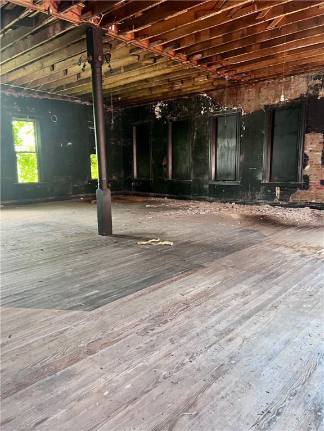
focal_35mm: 26
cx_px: 162
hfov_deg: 53.1
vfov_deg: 67.3
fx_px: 324
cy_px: 216
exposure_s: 1/60
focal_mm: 5.7
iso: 250
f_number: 1.5
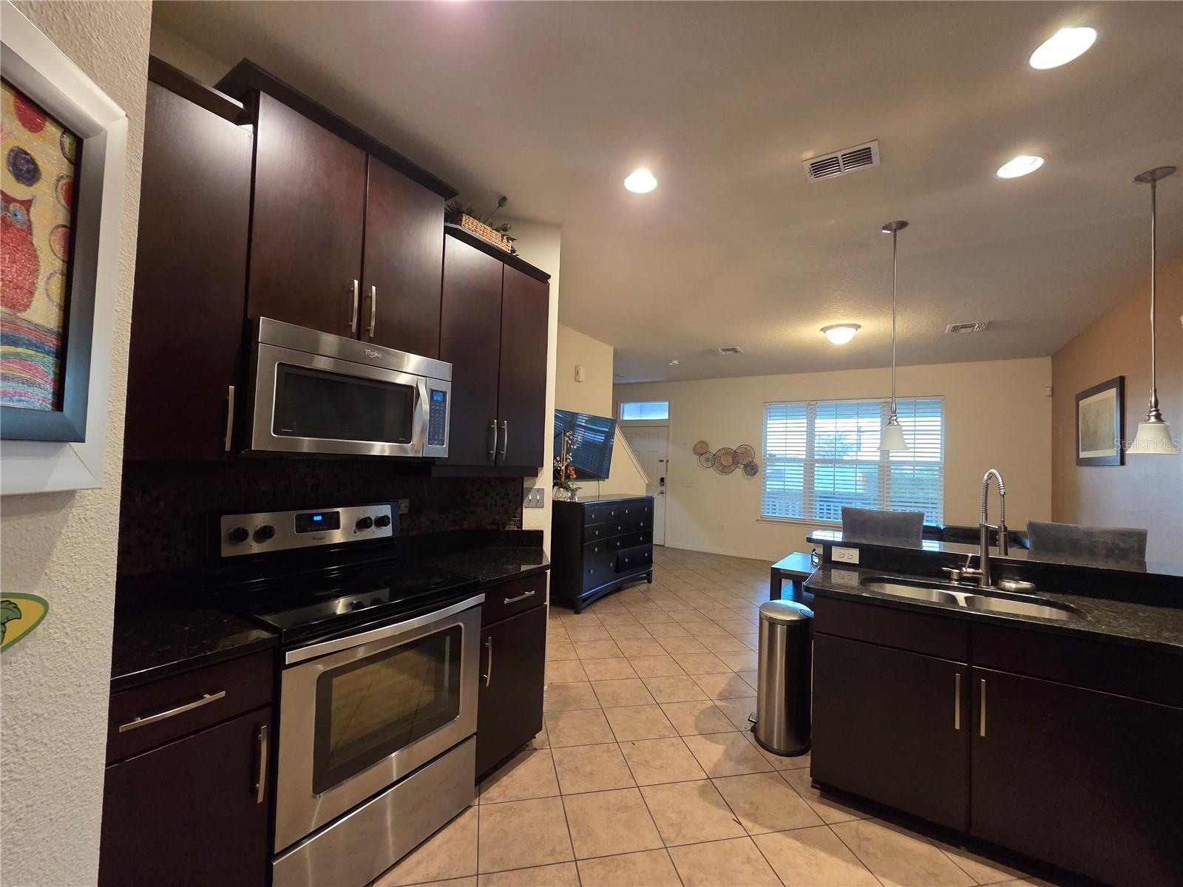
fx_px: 444
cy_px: 444
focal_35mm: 13
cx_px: 592
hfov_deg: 106.2
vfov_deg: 89.9
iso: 1000
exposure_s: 1/60
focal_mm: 2.2
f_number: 2.2
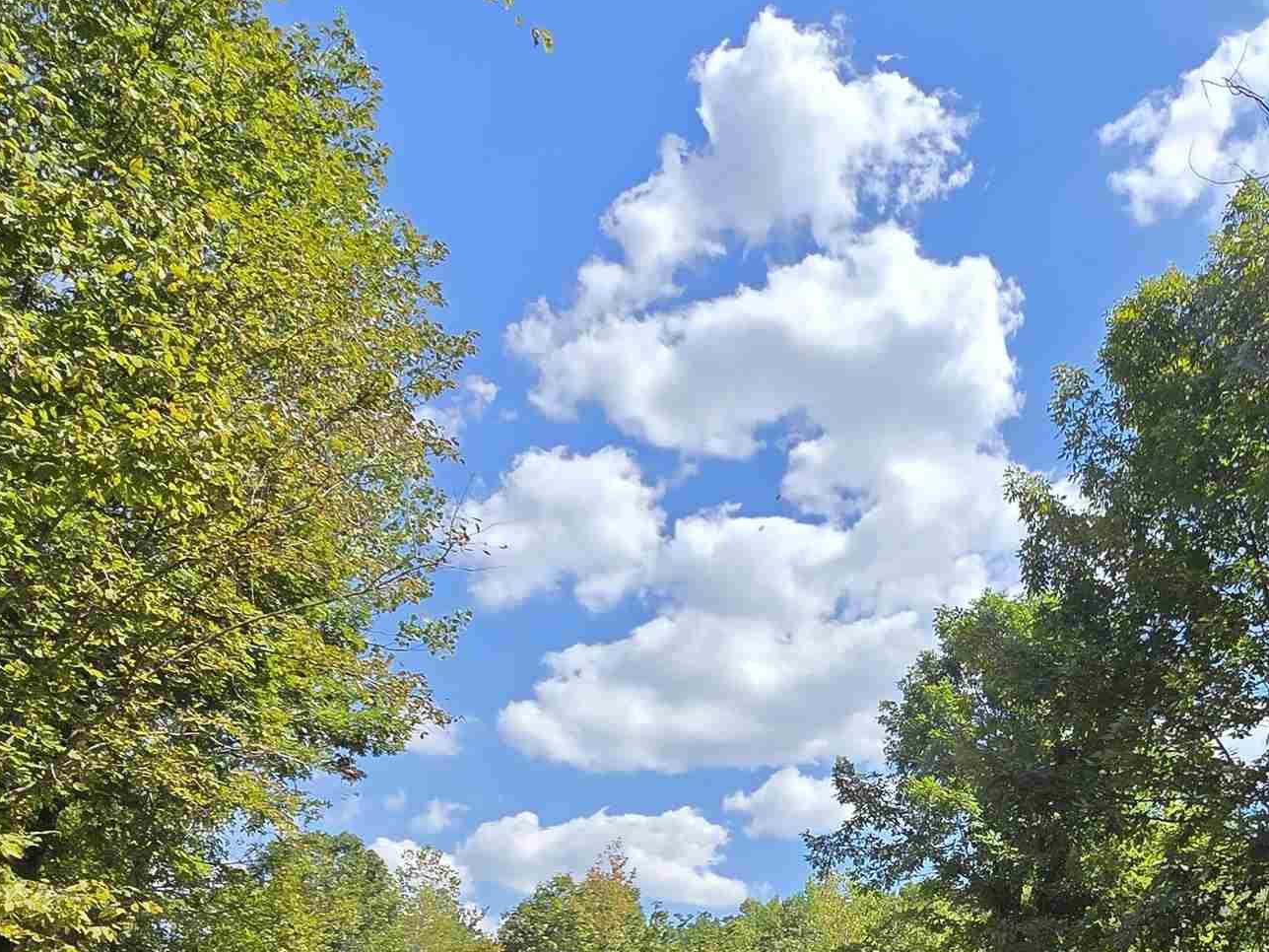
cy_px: 786
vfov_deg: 43.0
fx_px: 1136
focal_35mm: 31
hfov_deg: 55.5
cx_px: 956
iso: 50
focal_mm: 2.2
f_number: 2.2
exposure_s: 1/2094
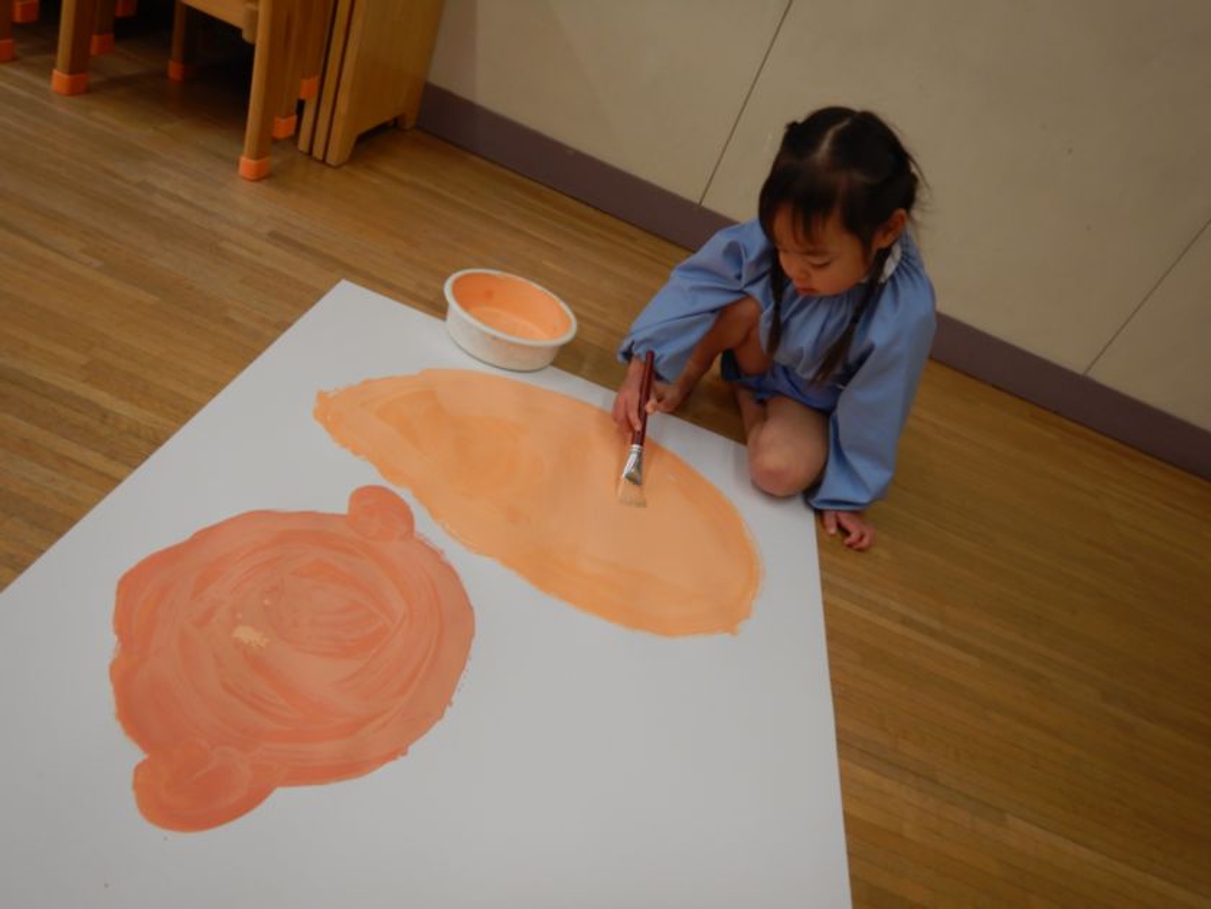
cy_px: 454
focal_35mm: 24
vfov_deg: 56.8
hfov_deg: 71.6
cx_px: 606
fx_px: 840
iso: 125
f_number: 2.8
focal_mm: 4.3
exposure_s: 1/100
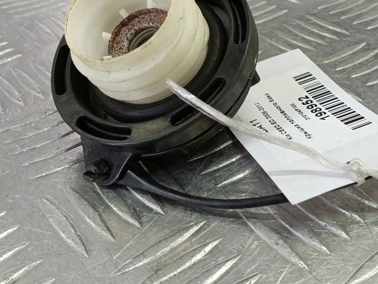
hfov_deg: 48.2
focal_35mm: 38
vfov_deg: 36.9
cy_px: 74
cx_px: 252
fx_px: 415
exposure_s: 1/50
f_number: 1.6
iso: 145
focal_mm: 4.11
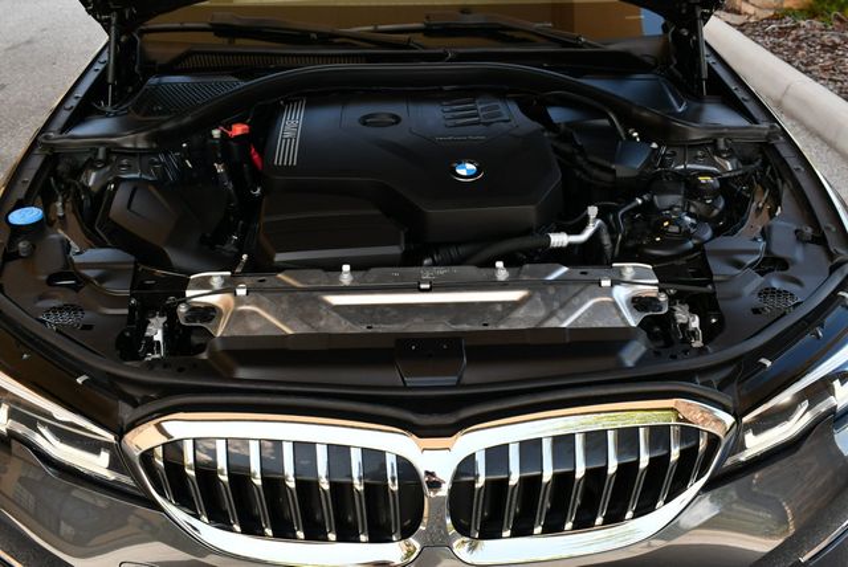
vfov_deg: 36.9
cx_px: 424
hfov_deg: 53.1
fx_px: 849
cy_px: 284
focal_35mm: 36
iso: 320
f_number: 5.6
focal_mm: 18
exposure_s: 1/250
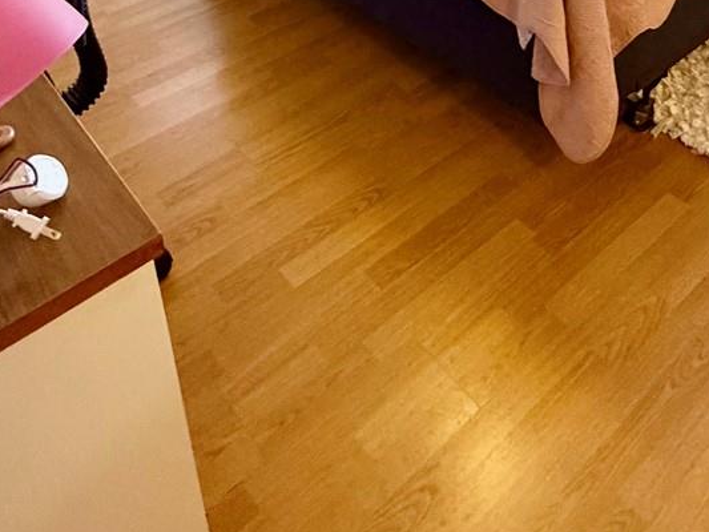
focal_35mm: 42
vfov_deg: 27.1
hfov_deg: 43.2
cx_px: 544
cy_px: -209
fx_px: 860
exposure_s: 1/60
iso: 400
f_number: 2.2
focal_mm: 2.22
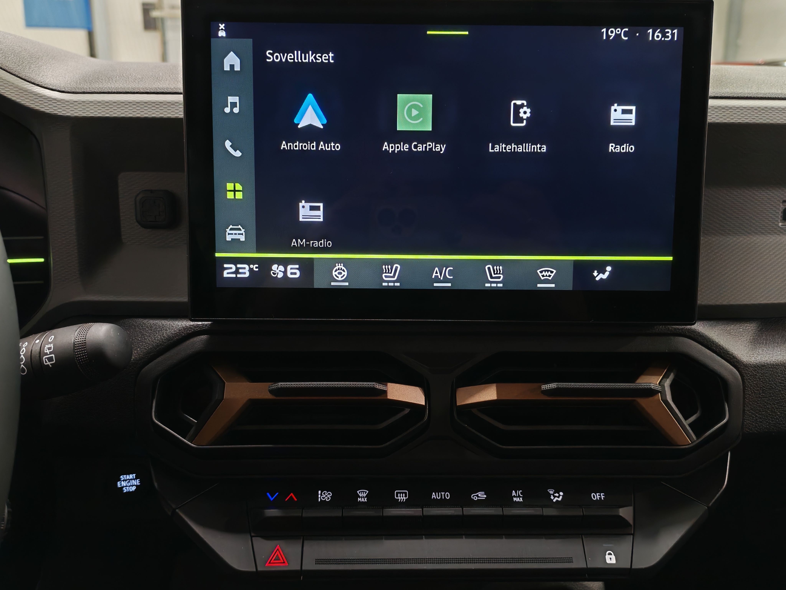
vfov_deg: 42.9
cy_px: 295
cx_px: 393
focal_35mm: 33
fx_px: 749
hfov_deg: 55.4
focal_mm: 6.12
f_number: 1.9
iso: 800
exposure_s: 1/50
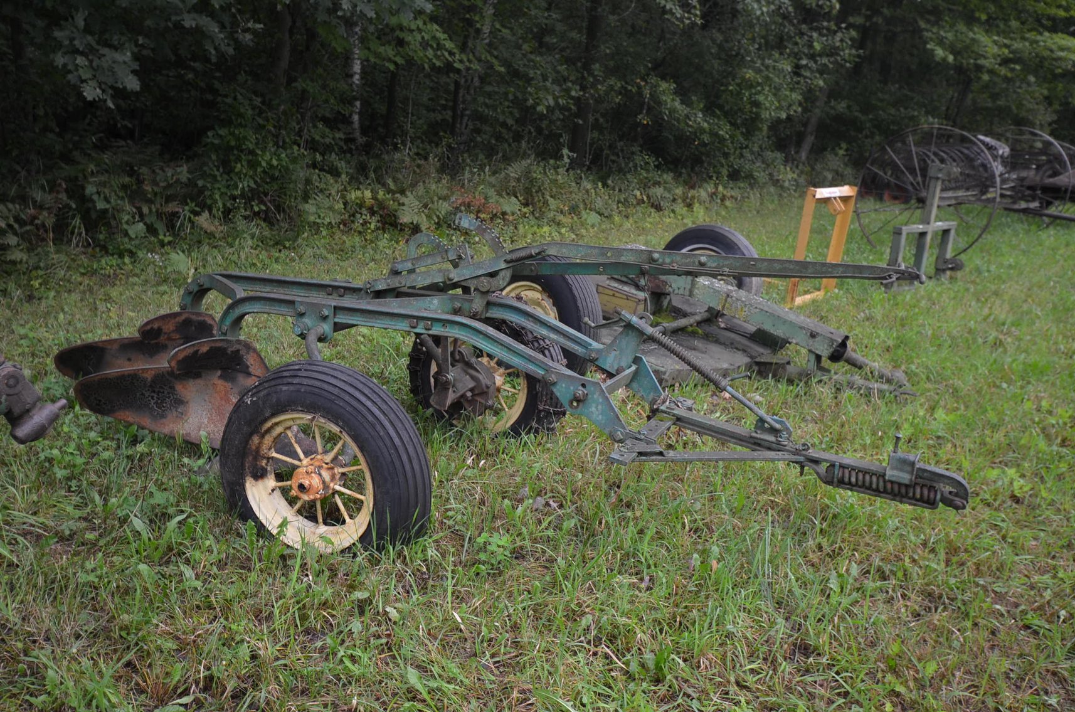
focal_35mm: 33
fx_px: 983
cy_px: 356
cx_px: 538
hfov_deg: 57.3
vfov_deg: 39.8
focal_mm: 22
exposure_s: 1/60
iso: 560
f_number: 4.5
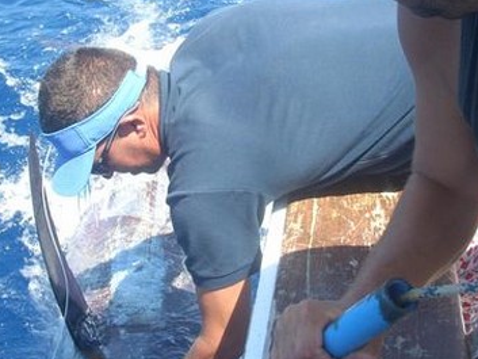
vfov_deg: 22.1
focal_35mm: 66
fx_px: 912
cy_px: 100
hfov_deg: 29.3
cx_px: 204
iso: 64
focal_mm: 6.2
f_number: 2.8
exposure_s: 1/250
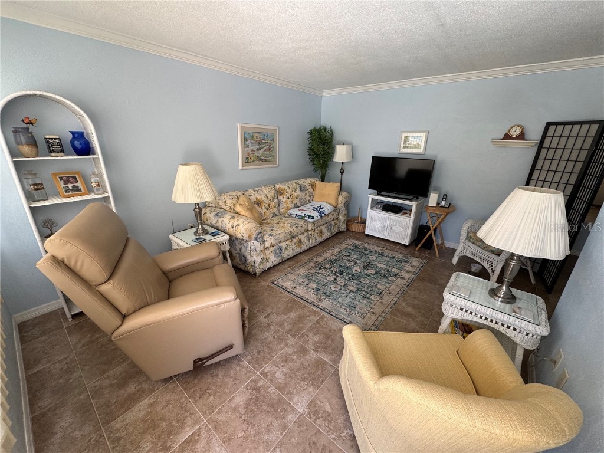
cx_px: 302
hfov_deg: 102.1
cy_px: 226
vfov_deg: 85.7
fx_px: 244
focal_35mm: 14
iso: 125
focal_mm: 2.22
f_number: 2.2
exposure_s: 1/99
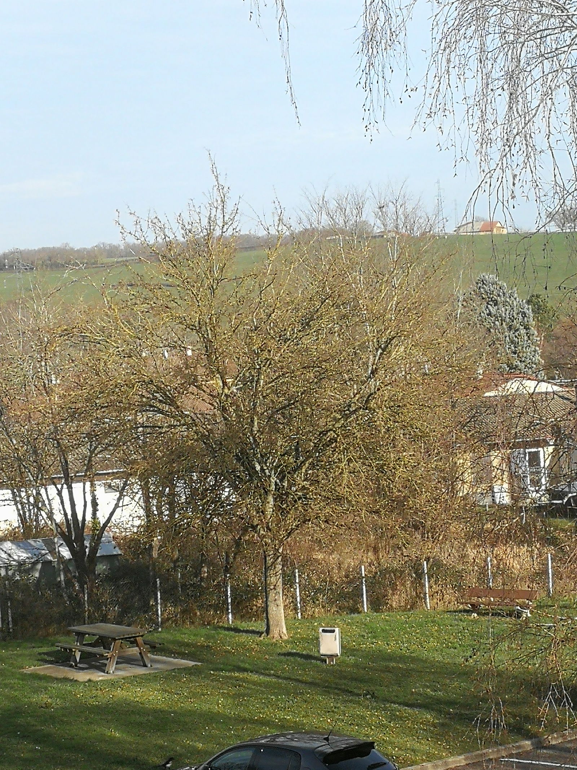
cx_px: 288
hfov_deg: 15.9
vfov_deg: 21.1
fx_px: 2067
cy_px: 385
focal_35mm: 93
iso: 50
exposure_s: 1/714
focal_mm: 3.95
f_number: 2.2
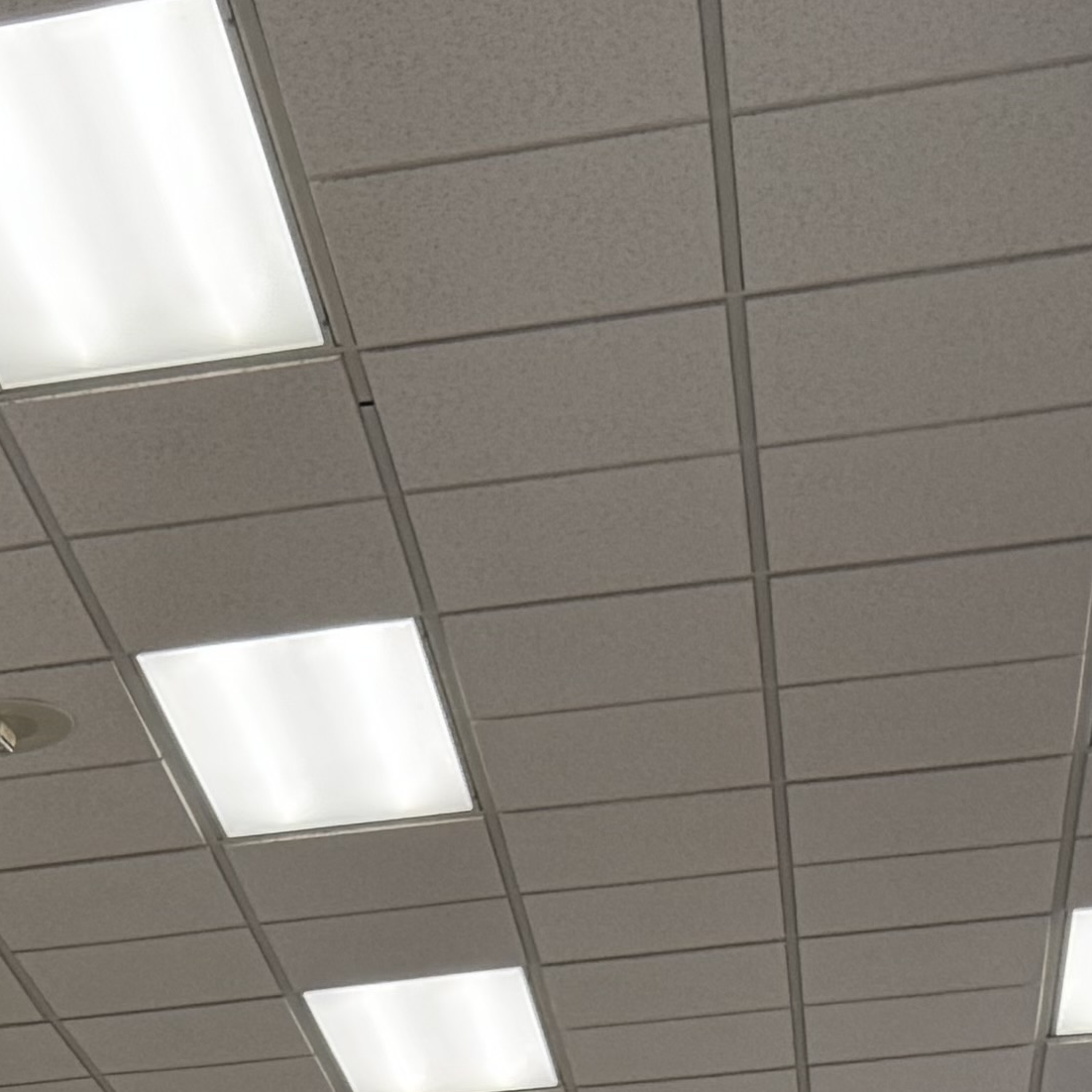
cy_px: 1944
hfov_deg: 14.7
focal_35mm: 110
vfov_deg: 14.1
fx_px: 3926
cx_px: -536
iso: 125
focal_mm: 6.76
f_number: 1.78
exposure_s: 1/60
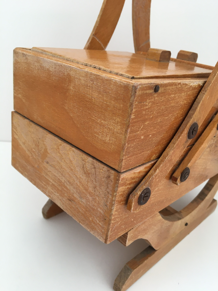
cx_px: 109
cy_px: 146
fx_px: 244
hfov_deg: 48.2
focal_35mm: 29
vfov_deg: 61.7
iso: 40
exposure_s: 1/33
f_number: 2.2
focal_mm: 4.15
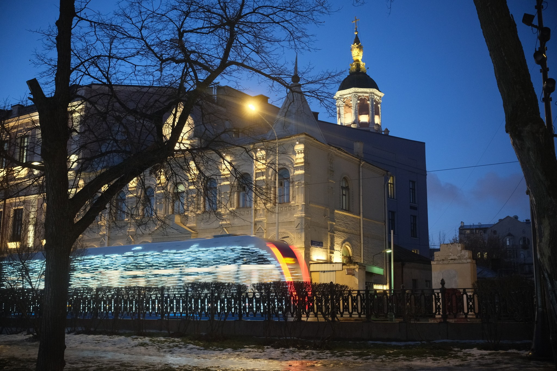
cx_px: 278
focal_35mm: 41
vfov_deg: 32.6
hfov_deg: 47.4
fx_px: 634
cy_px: 186
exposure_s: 1/34
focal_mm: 27
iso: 2500
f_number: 4
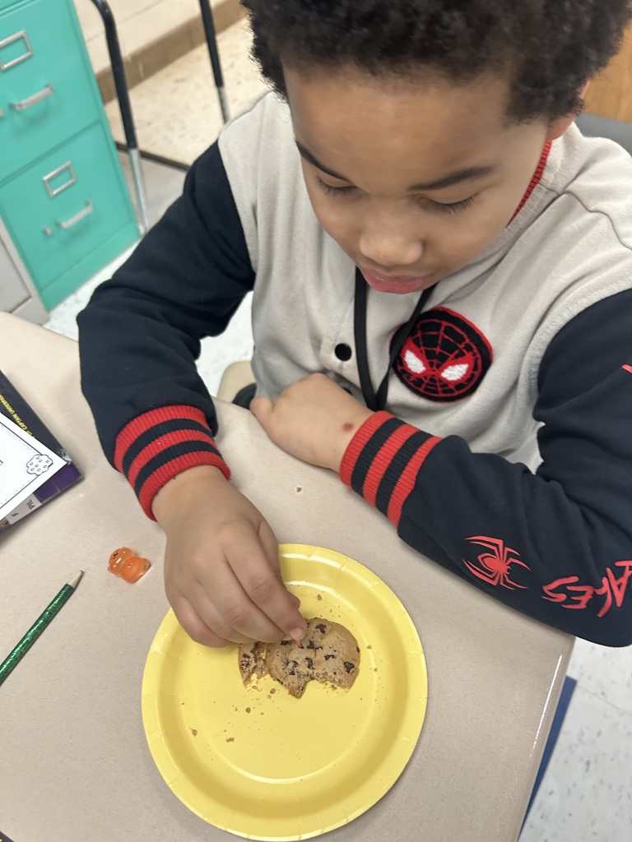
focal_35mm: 26
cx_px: 316
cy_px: 421
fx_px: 633
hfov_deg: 53.1
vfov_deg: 67.3
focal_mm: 5.7
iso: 200
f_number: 1.5
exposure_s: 1/60
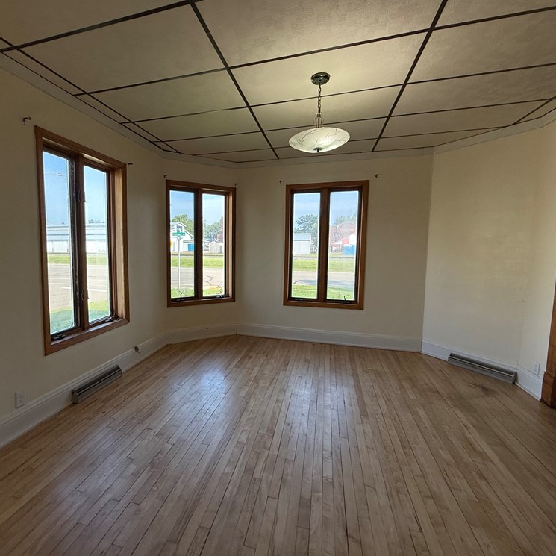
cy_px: 274
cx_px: 228
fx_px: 309
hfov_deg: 83.2
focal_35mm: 17
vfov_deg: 84.0
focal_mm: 2.22
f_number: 2.2
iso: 64
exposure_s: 1/241
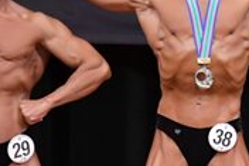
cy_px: 102
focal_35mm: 991
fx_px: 6848
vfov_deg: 1.4
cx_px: 262
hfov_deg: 2.1
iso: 4000
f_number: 5.6
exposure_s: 1/400
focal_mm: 150
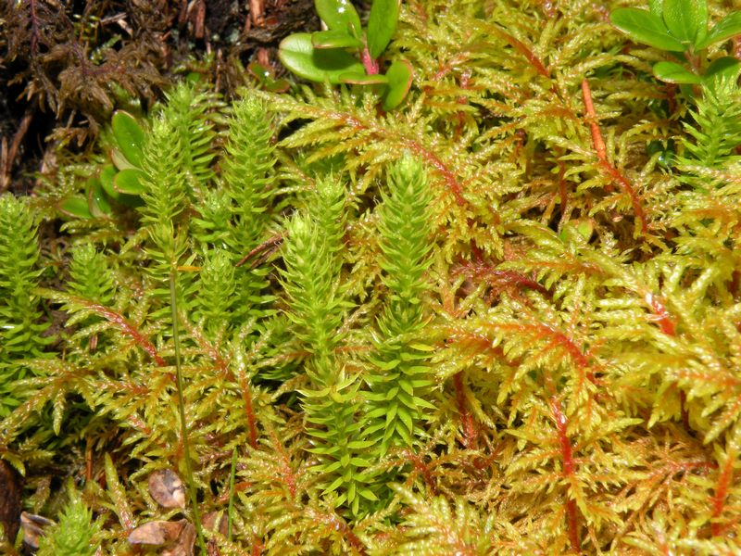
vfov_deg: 26.1
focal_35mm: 56
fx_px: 1199
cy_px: 278
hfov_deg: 34.3
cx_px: 370
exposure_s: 1/99.4
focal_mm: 9.8
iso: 64
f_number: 8
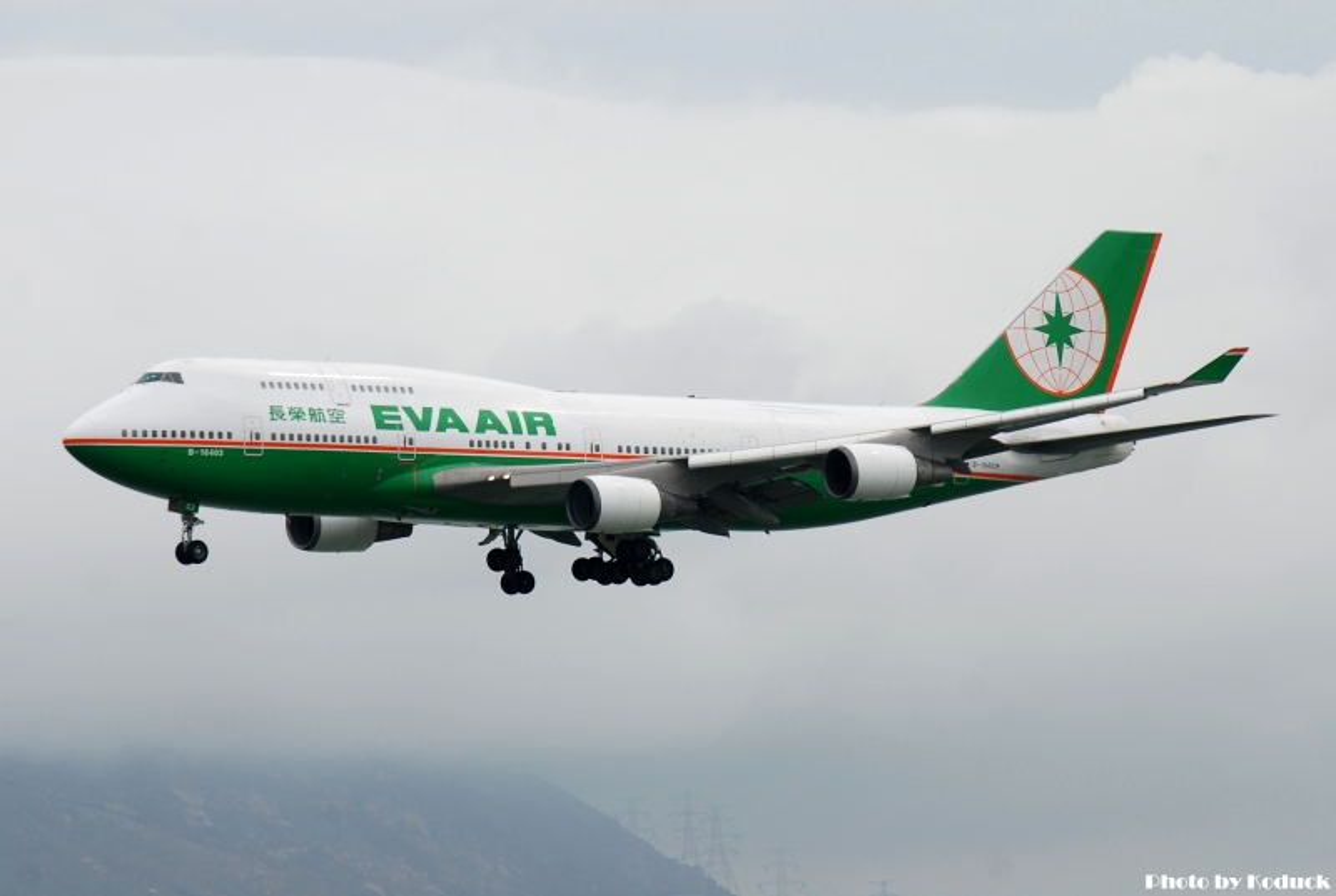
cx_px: 668
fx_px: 13387
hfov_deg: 5.7
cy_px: 448
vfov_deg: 3.8
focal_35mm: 360
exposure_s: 1/800
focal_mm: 240
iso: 200
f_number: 7.1
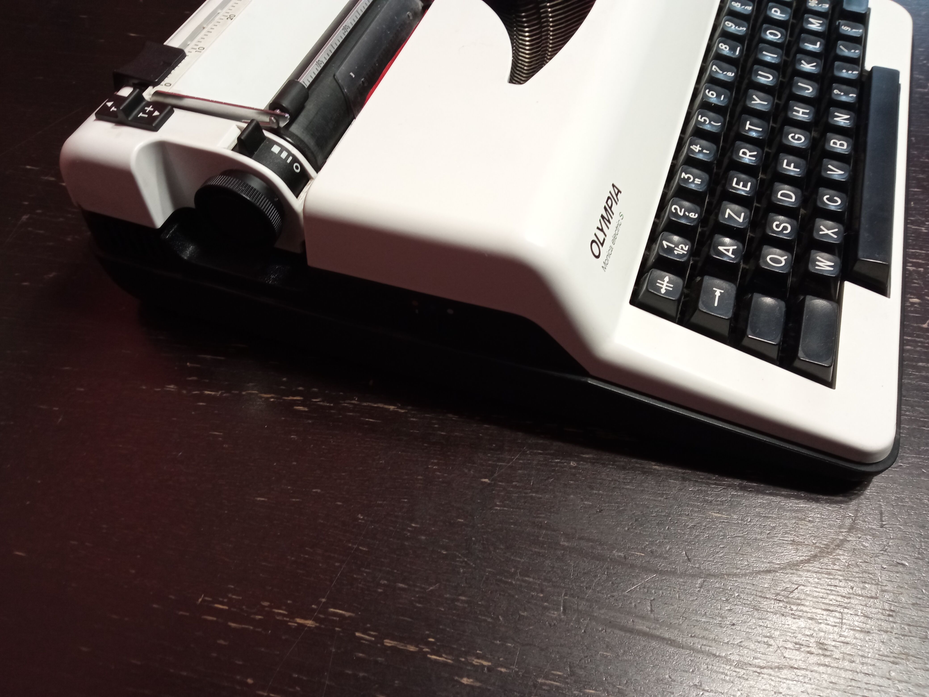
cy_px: 348
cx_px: 464
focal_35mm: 27
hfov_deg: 65.3
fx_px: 725
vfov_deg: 51.4
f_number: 2.2
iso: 420
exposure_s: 1/33.3
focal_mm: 3.79
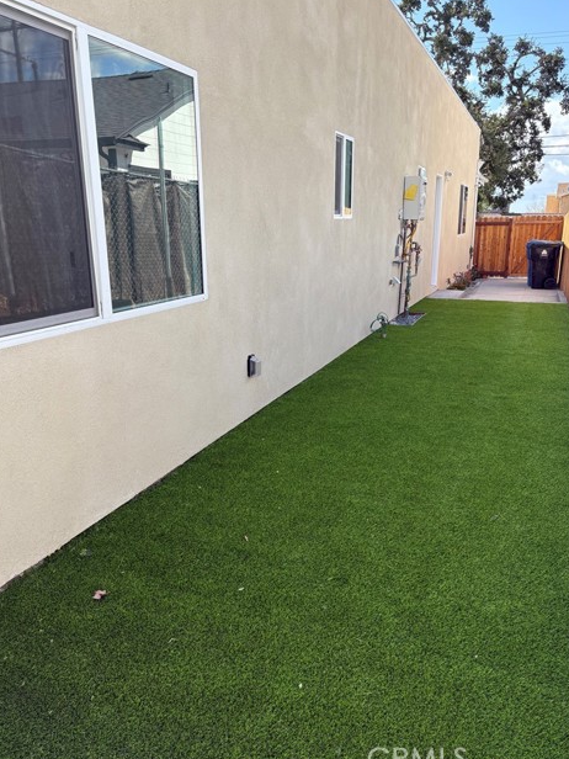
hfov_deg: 51.4
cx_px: 288
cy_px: 382
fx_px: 592
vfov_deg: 65.3
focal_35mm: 27
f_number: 1.6
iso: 50
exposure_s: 1/973
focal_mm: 5.96
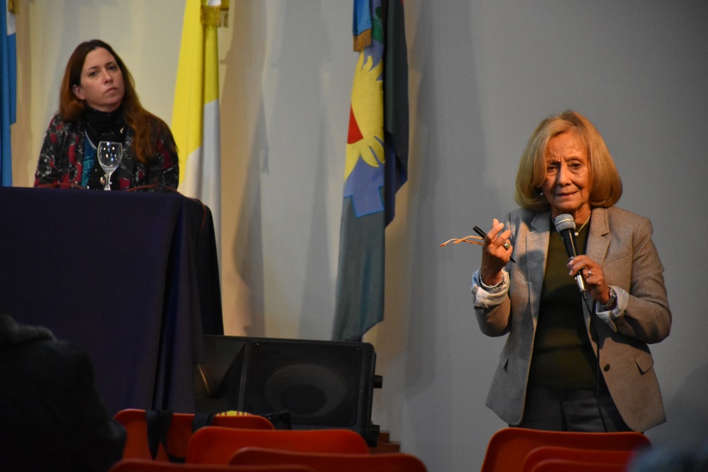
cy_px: 236
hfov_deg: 9.8
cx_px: 354
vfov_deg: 6.5
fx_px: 4130
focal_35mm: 210
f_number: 5.6
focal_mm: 140
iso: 5600
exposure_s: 1/250
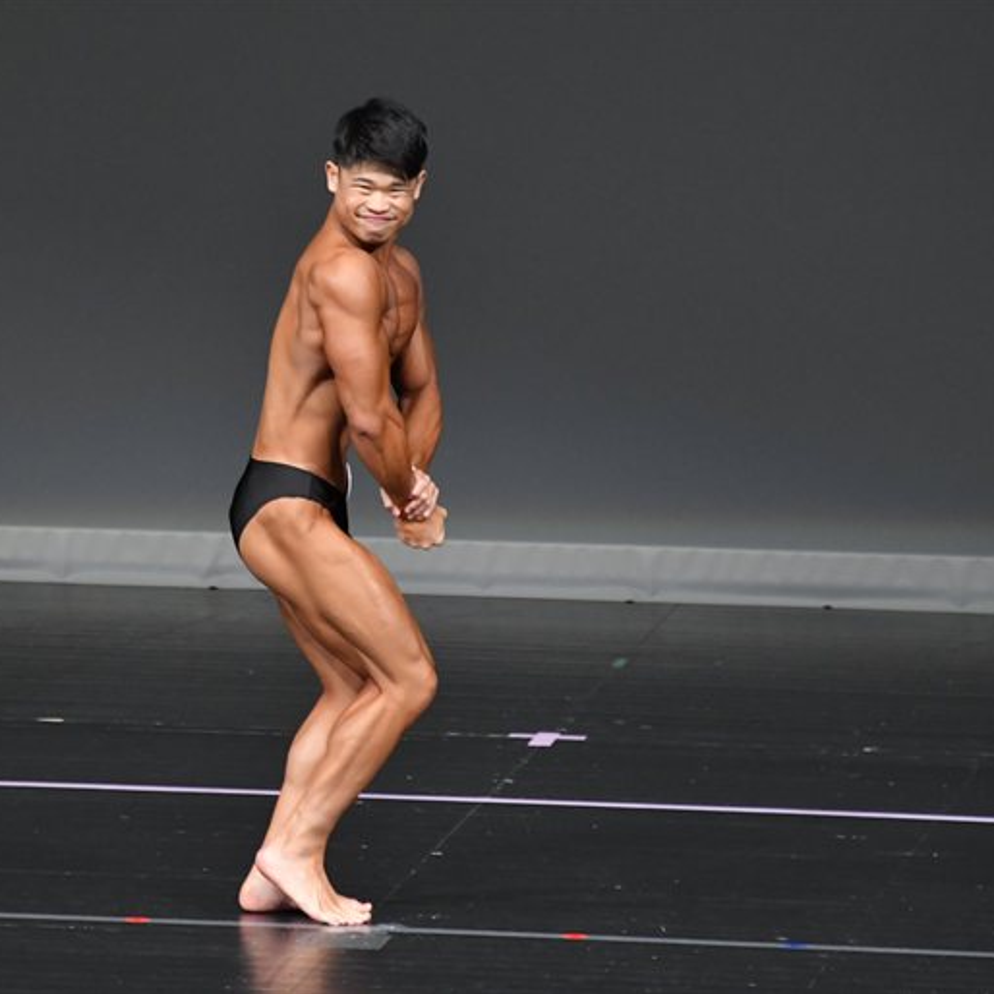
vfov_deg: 4.0
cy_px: 497
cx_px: 334
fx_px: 14359
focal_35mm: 442
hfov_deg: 4.0
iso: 4000
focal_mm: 230
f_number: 5.6
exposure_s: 1/400
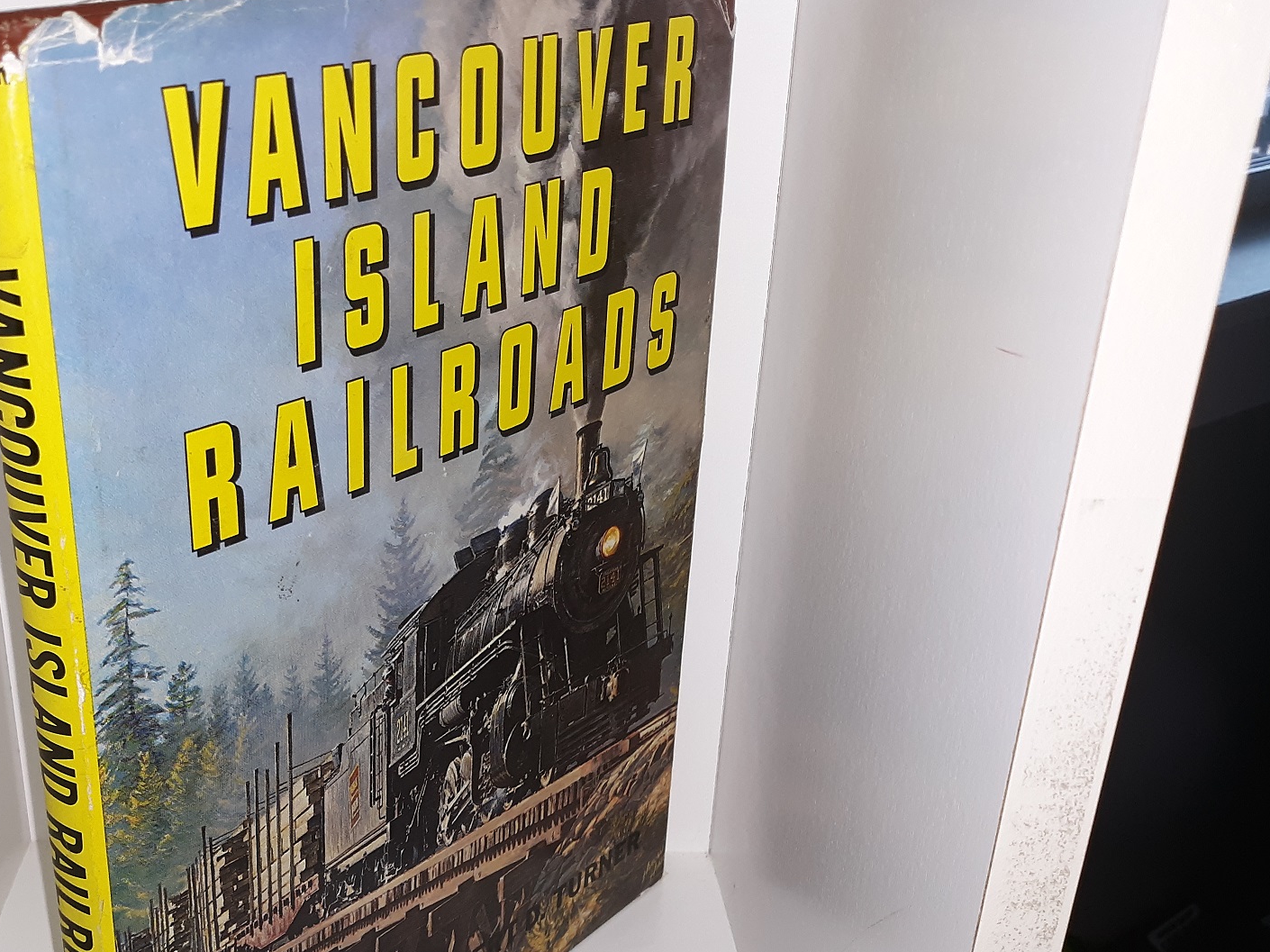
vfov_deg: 34.9
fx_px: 1504
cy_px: 618
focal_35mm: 41
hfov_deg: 44.7
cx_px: 368
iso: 80
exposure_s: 1/120
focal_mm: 3.7
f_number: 1.7
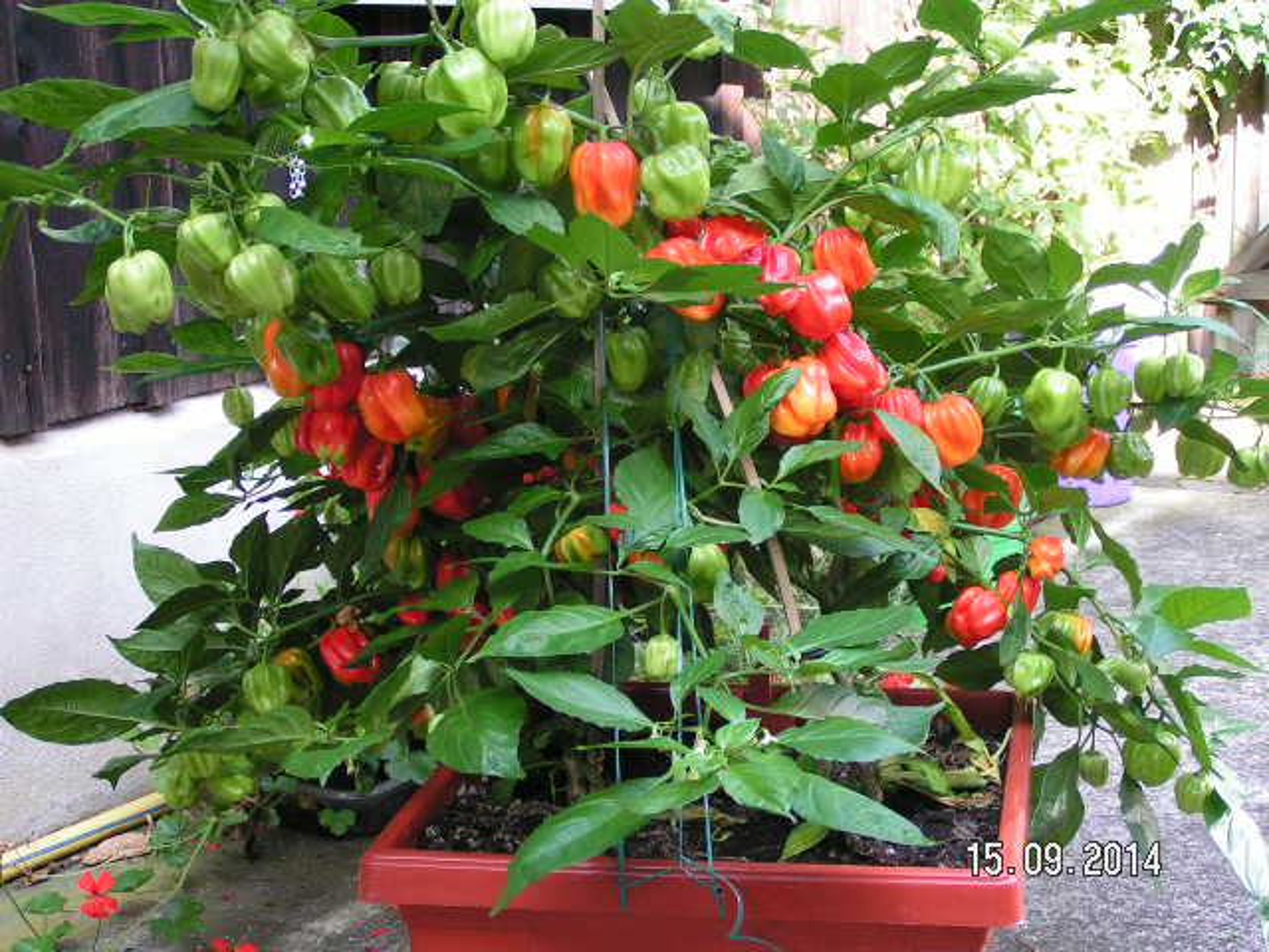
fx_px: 2090
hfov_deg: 33.8
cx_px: 634
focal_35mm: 57
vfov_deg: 25.7
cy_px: 476
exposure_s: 1/60
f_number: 3.2
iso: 80
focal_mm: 8.7
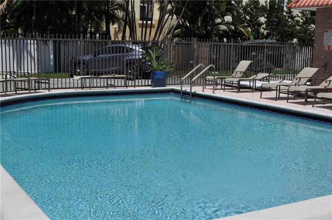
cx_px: 166
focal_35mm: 48
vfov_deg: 28.0
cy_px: 110
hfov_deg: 41.2
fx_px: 442
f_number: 11
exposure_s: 1/500
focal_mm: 32
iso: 200
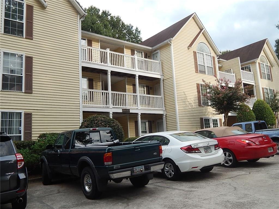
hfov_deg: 58.4
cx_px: 140
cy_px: 104
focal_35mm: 31
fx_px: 250
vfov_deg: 45.4
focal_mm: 5.6
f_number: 3.2
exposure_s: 1/640
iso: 200
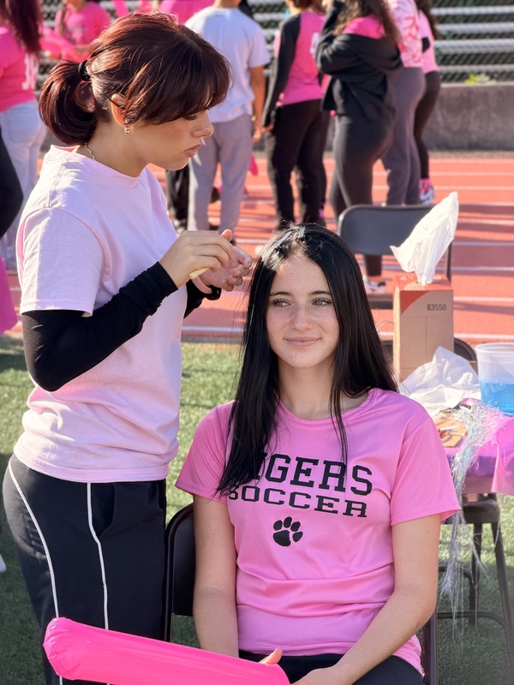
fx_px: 1980
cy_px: 342
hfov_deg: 14.8
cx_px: 257
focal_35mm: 100
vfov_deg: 19.6
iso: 50
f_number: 2.8
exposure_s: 1/245
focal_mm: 16.89
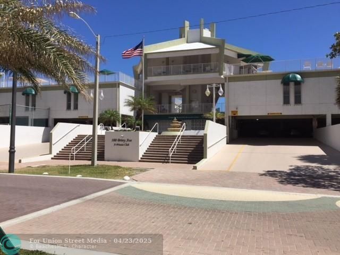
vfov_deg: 48.2
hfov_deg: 61.7
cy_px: 128
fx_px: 285
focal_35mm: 29
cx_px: 170
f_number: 2.2
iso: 32
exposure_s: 1/3300
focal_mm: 4.15
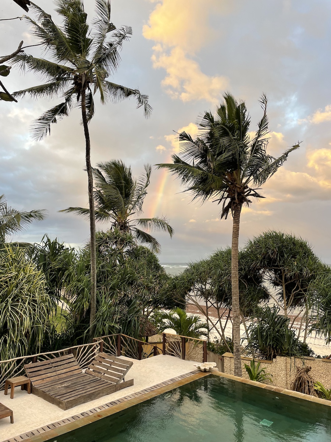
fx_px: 331
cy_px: 221
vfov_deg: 67.3
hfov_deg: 53.1
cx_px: 166
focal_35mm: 26
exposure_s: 1/121
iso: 32
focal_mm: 4.2
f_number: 1.6
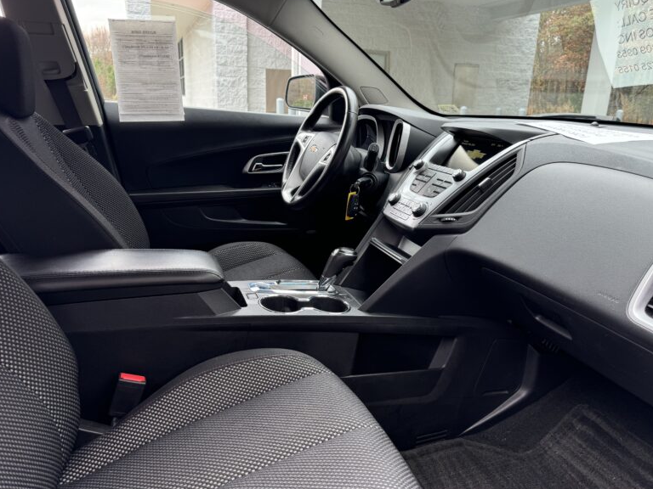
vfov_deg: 54.9
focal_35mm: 25
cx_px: 329
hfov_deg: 69.4
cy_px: 239
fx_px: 472
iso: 100
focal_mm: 6.76
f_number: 1.78
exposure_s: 1/121
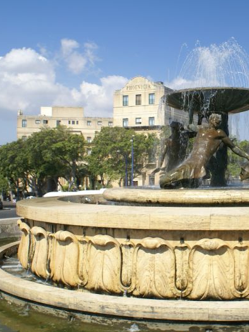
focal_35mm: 44
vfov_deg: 42.9
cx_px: 199
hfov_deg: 32.0
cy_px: 165
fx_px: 422
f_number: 9
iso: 100
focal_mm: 20
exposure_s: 1/80
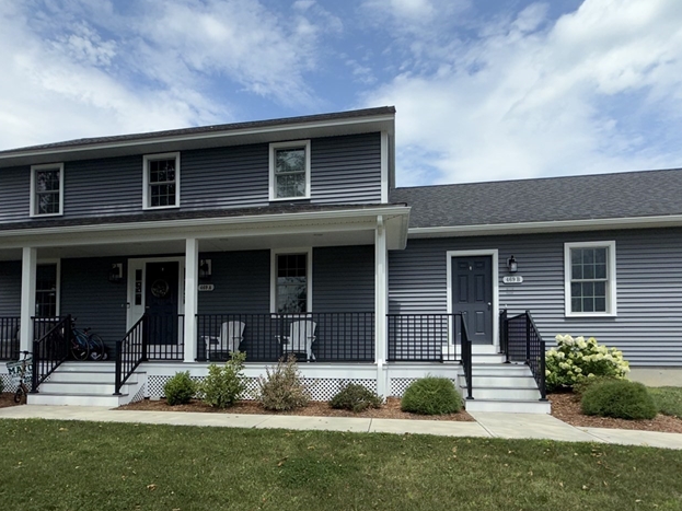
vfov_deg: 57.5
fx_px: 453
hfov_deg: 73.8
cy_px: 341
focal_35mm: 23
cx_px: 309
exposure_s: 1/1312
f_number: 2.2
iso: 16
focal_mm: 2.22
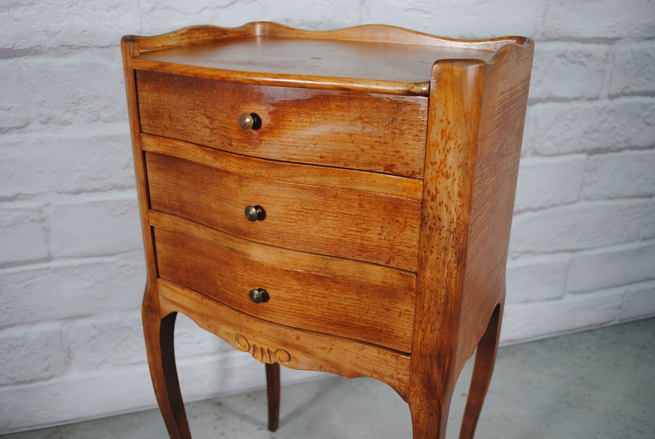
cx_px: 328
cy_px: 220
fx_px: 602
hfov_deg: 57.1
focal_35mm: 33
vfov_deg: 40.1
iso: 200
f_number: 4.5
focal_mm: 22
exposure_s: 1/80
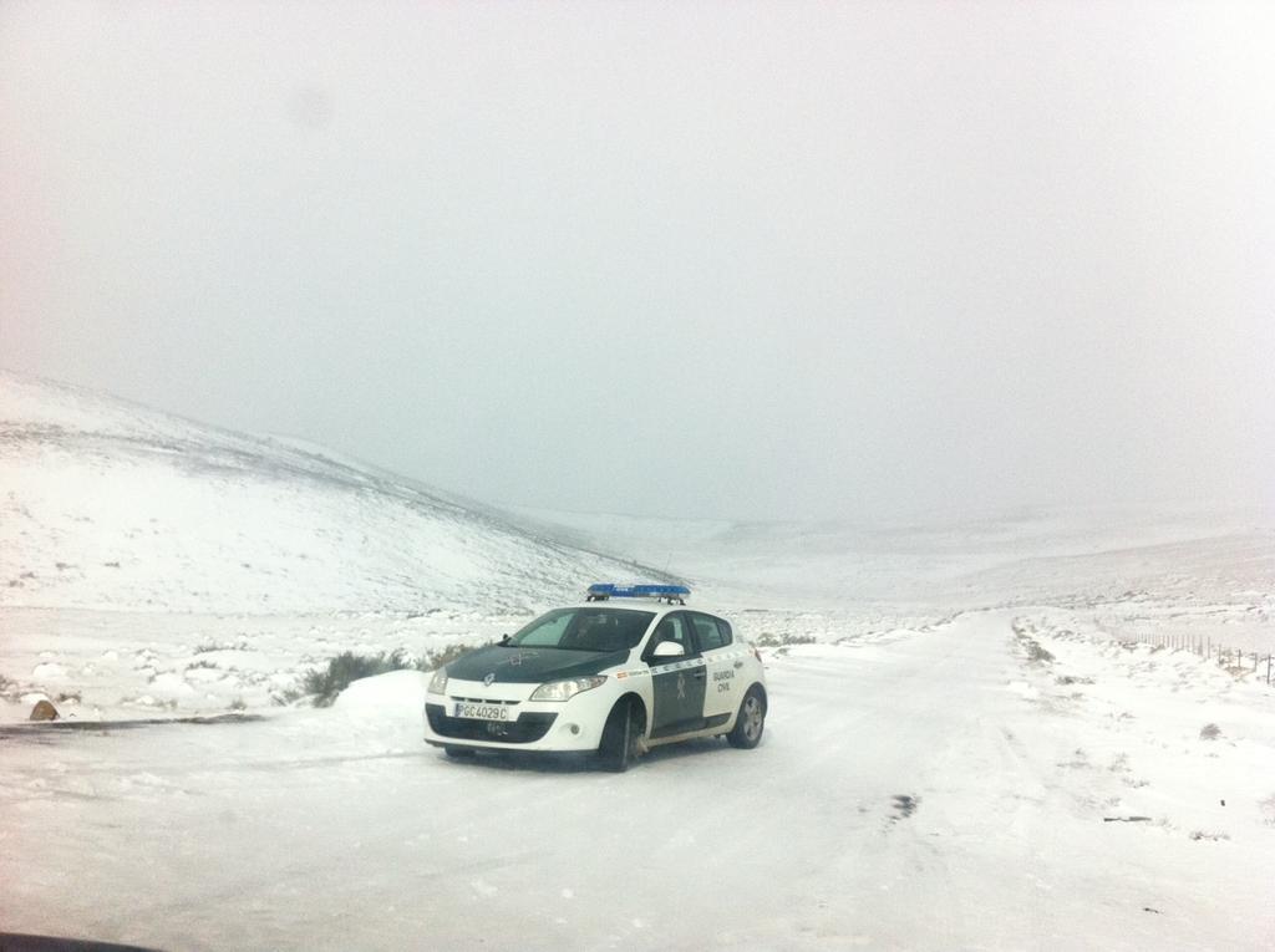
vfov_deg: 40.6
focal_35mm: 35
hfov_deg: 52.7
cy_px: 476
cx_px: 638
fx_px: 1287
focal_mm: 3.85
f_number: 2.8
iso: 125
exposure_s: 1/4309
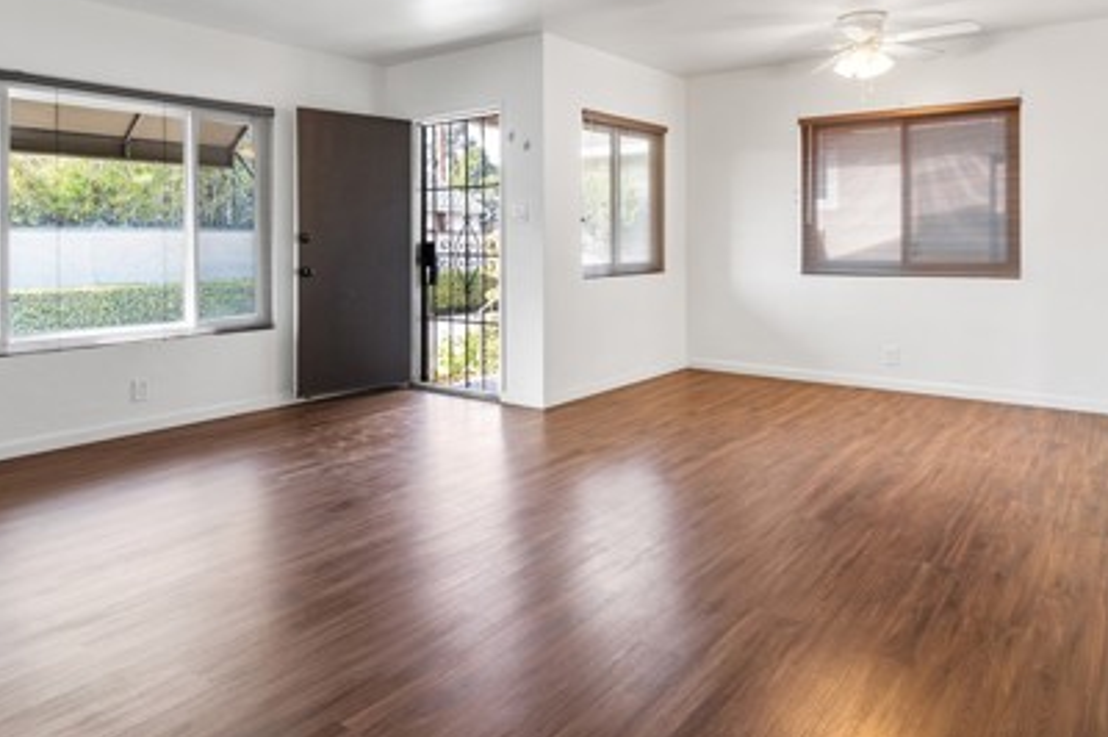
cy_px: 236
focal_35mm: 24
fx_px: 738
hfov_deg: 73.8
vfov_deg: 51.9
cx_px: 568
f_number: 8
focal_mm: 10
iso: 200
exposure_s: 1/3
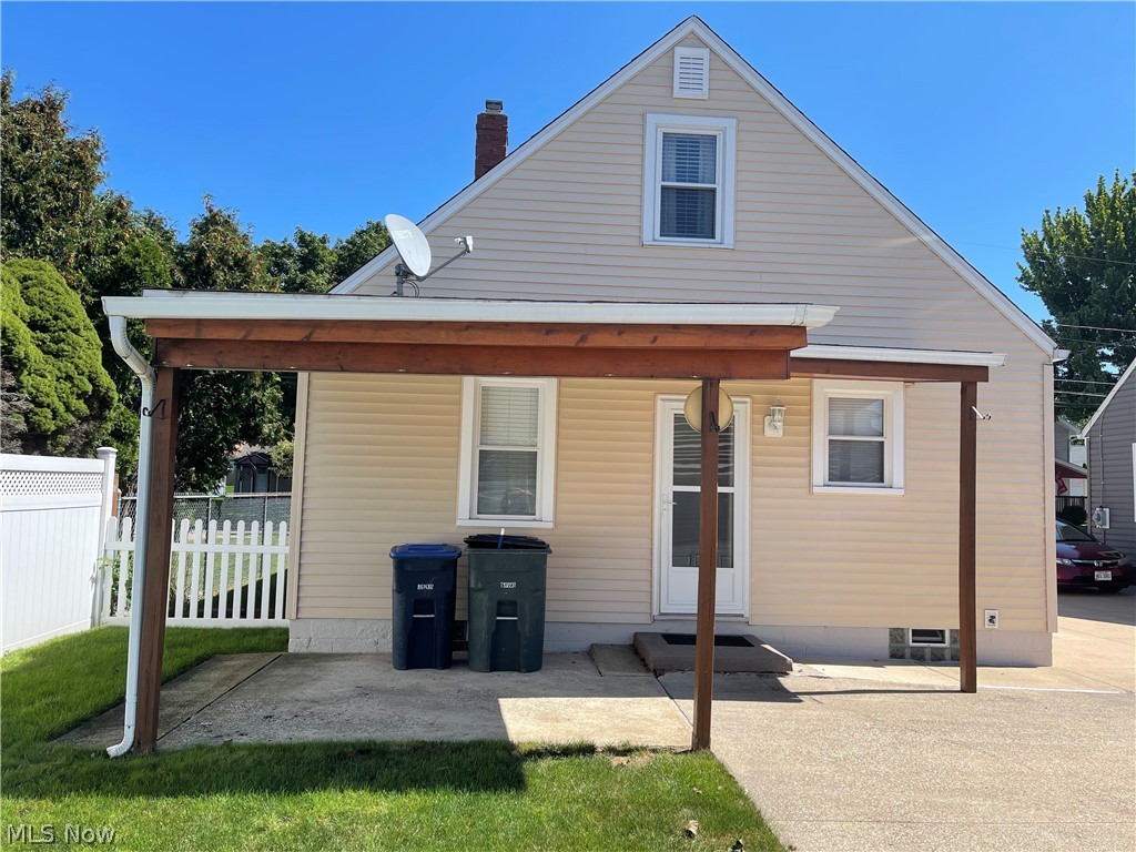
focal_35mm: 26
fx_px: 853
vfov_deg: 53.1
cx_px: 568
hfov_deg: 67.3
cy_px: 426
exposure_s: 1/2203
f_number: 1.6
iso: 32
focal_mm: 5.1
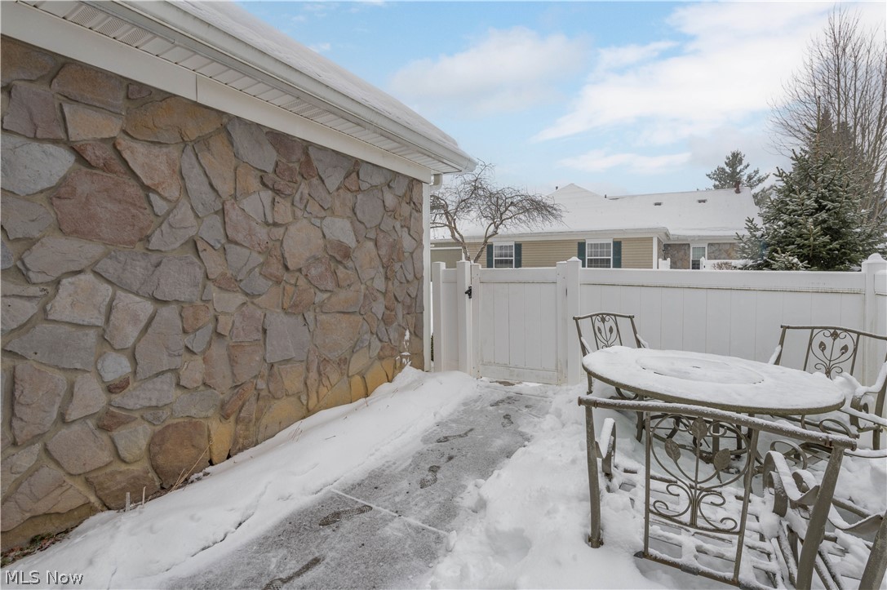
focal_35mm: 17
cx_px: 444
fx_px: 419
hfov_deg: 93.3
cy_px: 295
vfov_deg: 70.4
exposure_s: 1/200
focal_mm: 17
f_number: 10
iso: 100
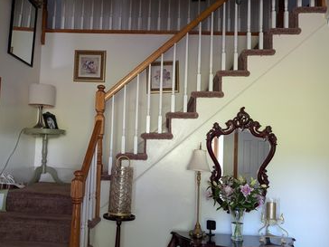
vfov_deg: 42.9
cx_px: 138
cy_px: 130
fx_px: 314
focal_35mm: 33
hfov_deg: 55.1
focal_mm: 6.9
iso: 155
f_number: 1.68
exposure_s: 1/23.8
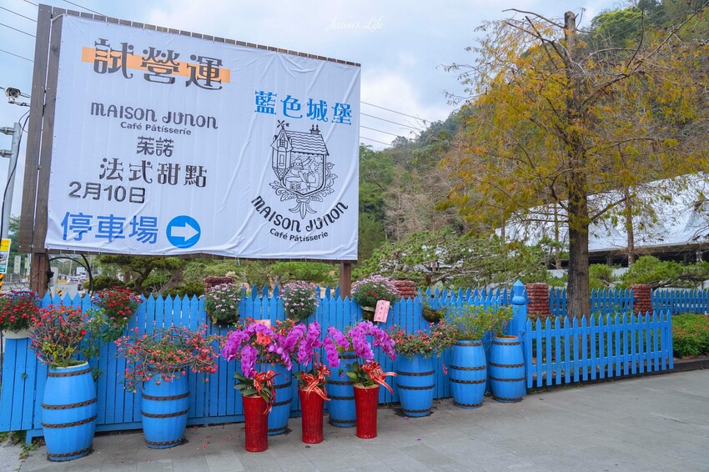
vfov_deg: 53.1
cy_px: 236
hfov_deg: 73.8
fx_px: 472
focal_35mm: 24
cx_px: 354
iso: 100
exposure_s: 1/500
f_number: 3.5
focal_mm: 24
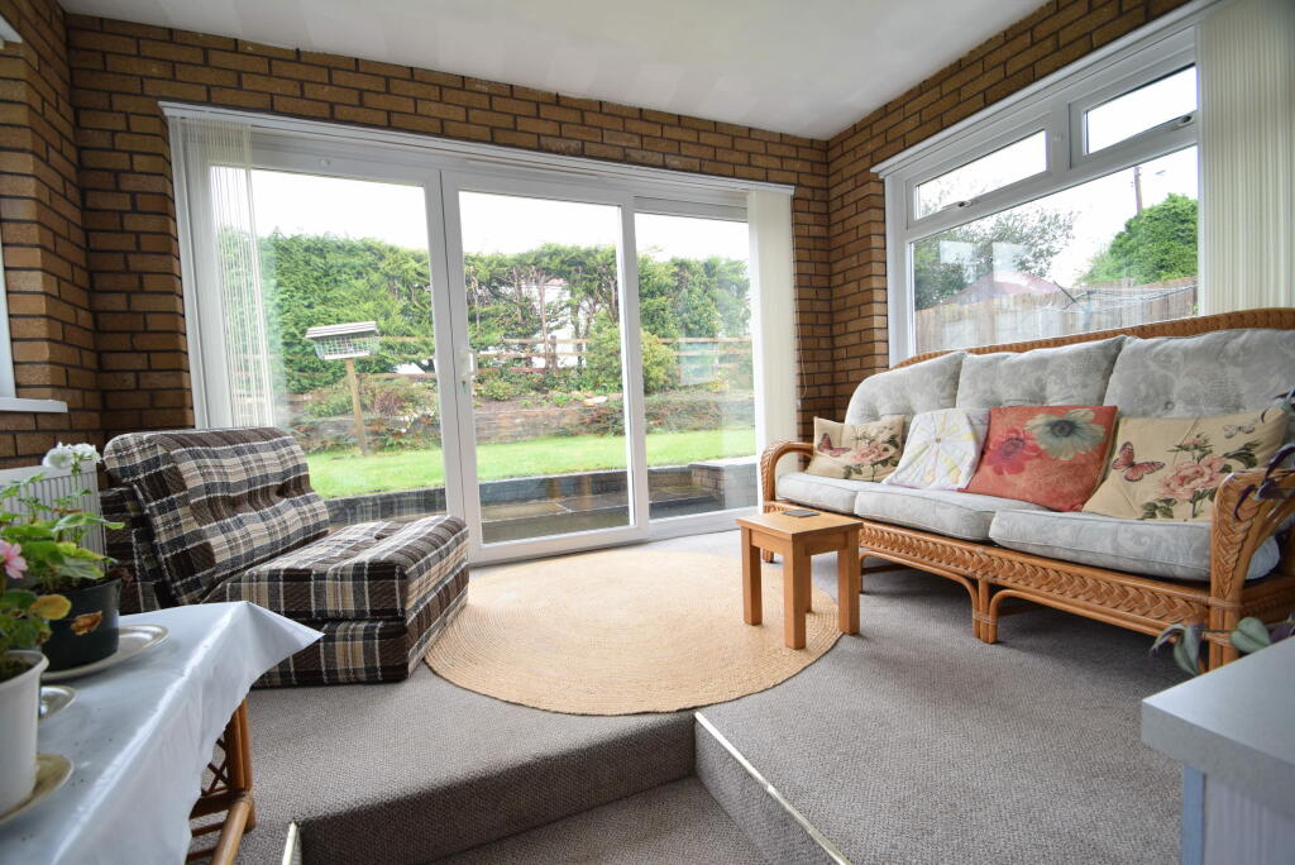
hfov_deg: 100.4
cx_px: 648
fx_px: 540
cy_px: 432
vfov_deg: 77.4
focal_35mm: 15
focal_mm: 10
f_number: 5.6
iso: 800
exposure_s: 1/125
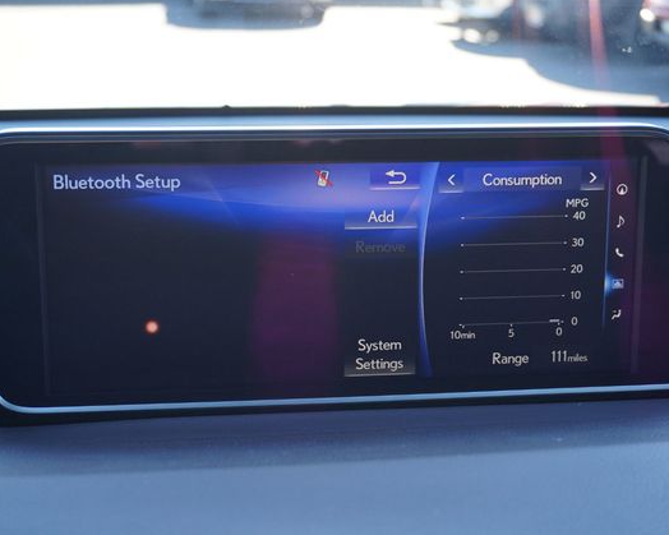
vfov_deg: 27.6
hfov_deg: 34.2
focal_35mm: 55
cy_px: 269
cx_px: 324
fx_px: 1089
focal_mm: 32
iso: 200
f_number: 5
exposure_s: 1/60
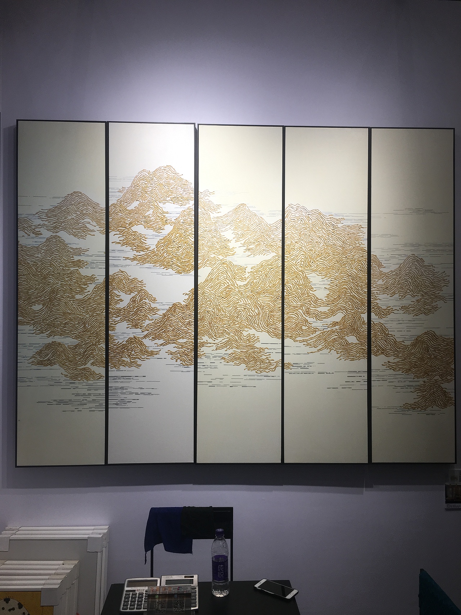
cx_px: 230
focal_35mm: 29
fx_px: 515
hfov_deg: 48.2
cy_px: 308
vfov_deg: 61.7
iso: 25
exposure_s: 1/100
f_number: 2.2
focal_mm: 4.15
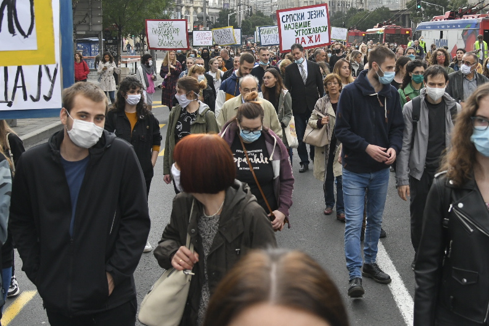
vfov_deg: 27.4
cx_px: 319
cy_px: 112
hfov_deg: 39.9
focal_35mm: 49
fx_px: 666
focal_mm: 24
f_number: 4
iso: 1250
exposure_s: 1/500
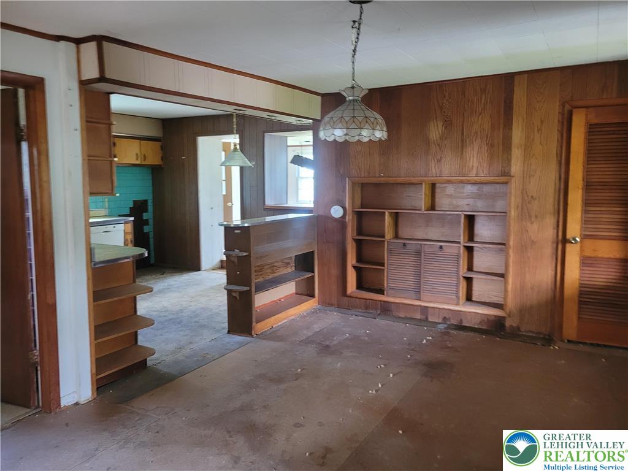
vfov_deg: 53.1
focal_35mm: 26
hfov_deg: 67.3
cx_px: 314
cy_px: 236
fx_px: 472
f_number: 1.8
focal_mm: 5.4
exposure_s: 1/40
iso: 250
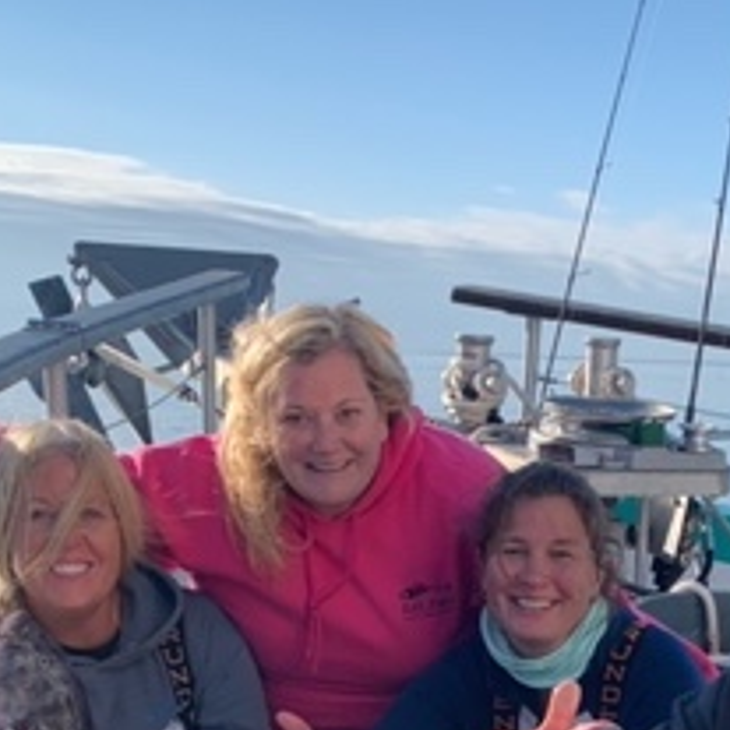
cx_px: 487
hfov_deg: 24.2
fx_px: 1694
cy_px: 889
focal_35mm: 71
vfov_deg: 22.3
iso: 25
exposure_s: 1/1779
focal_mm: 4.25
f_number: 1.8
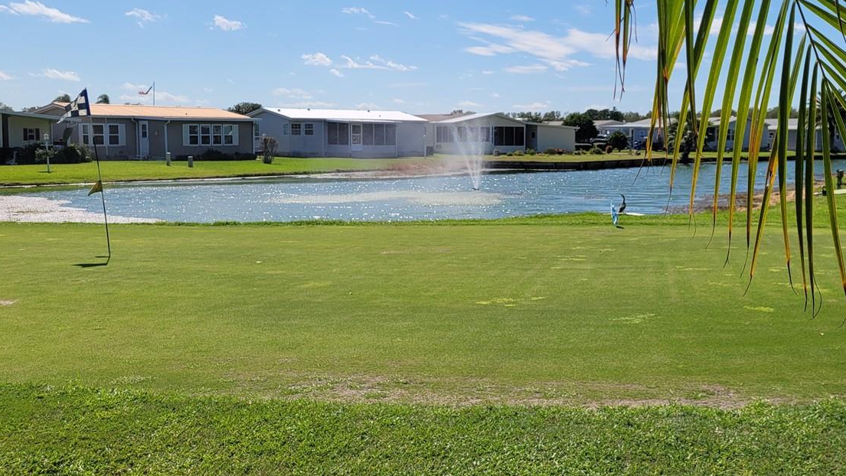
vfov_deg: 29.0
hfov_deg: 49.0
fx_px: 920
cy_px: 216
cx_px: 524
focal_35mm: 41
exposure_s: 1/3903
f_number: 1.8
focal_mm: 5.4
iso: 40
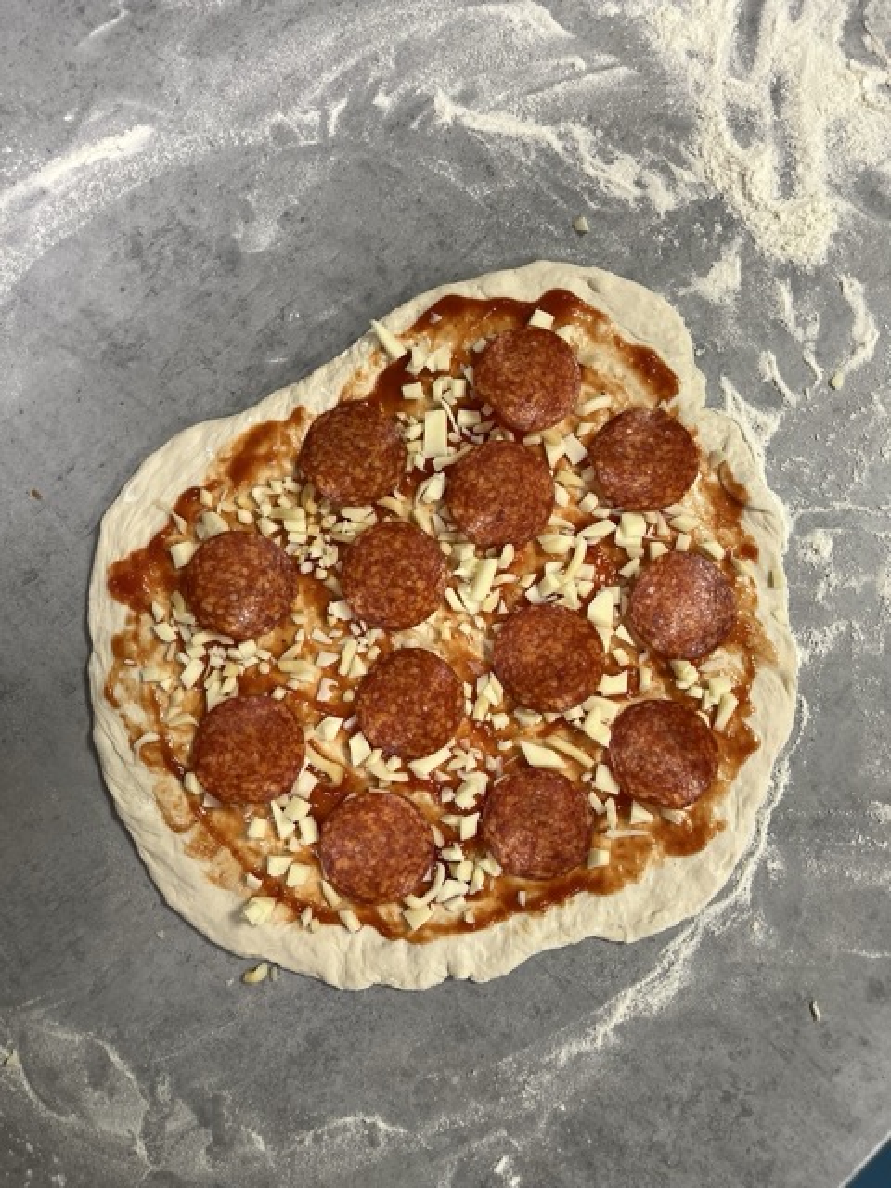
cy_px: 594
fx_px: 892
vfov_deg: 67.3
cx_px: 446
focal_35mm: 26
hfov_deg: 53.1
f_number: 1.6
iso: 125
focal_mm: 5.1
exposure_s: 1/100
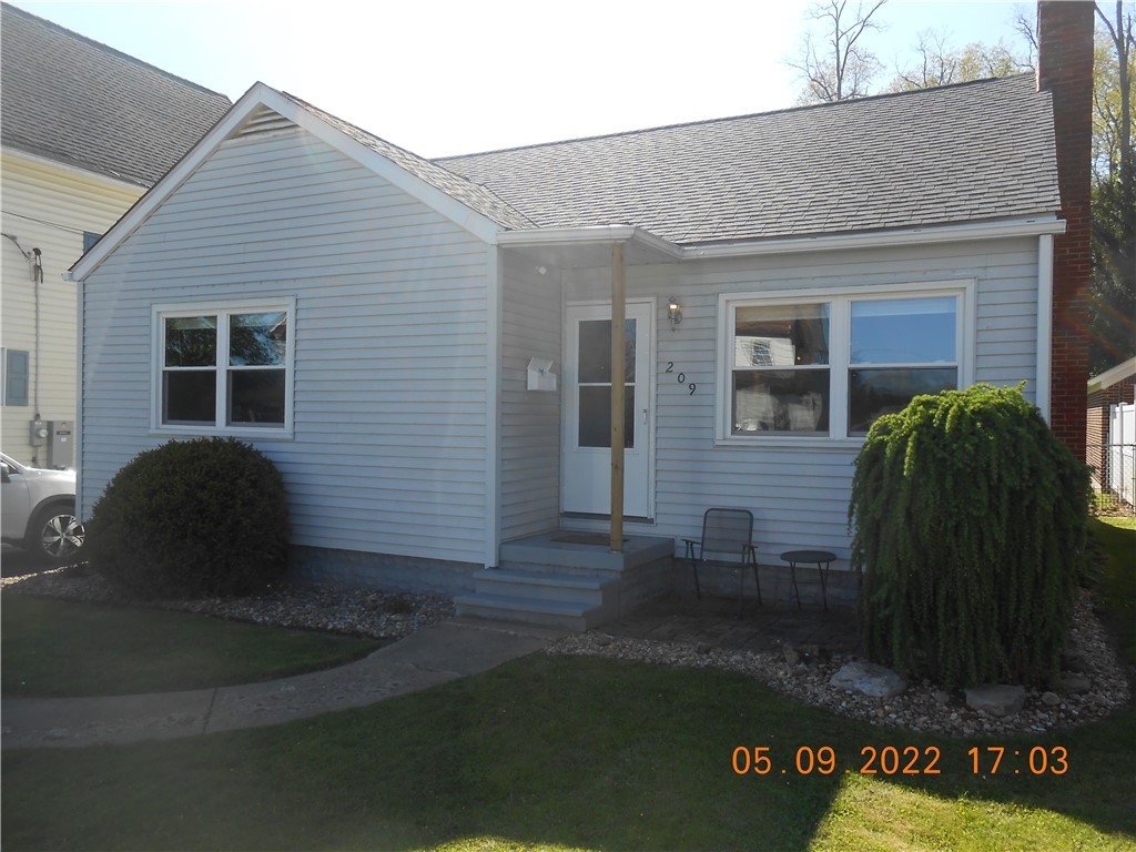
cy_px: 426
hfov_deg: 67.3
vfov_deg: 53.1
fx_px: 853
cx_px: 568
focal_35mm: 26
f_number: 3.5
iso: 80
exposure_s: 1/400
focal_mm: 4.6
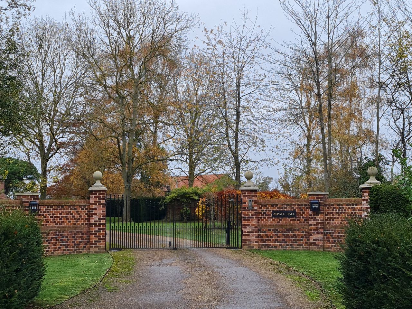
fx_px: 309
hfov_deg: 67.3
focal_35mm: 26
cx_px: 206
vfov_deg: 53.1
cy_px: 154
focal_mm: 5.4
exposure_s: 1/456
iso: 50
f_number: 1.8
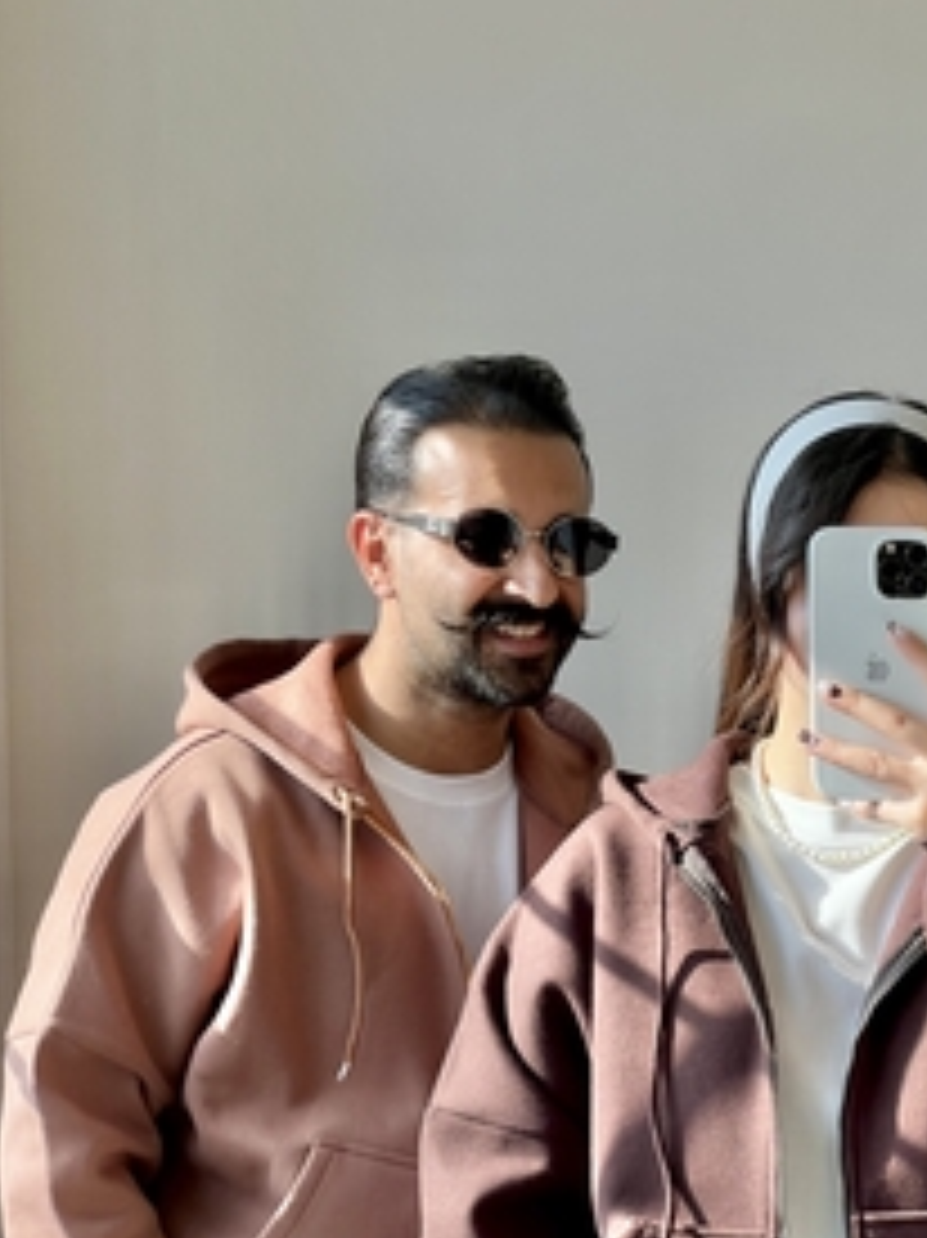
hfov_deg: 13.2
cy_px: 846
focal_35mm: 112
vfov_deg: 17.5
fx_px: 4002
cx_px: 590
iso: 32
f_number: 2.8
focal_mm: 9
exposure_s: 1/125
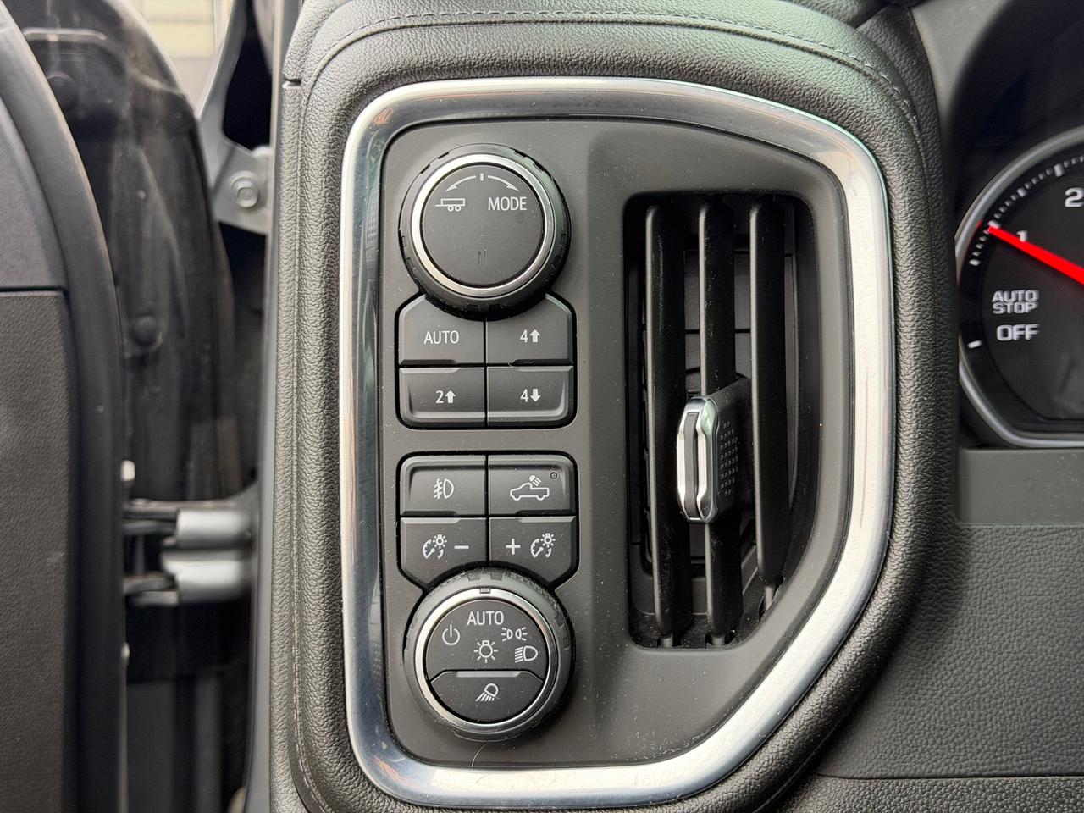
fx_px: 1503
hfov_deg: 39.7
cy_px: 406
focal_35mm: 48
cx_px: 542
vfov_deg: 30.3
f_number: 1.78
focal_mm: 6.76
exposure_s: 1/198
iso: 100
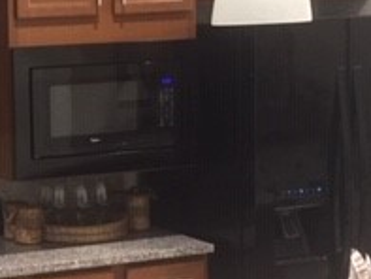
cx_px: -104
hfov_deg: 19.3
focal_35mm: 94
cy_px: 173
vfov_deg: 15.7
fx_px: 1008
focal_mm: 4.15
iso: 100
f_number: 2.2
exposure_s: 1/10
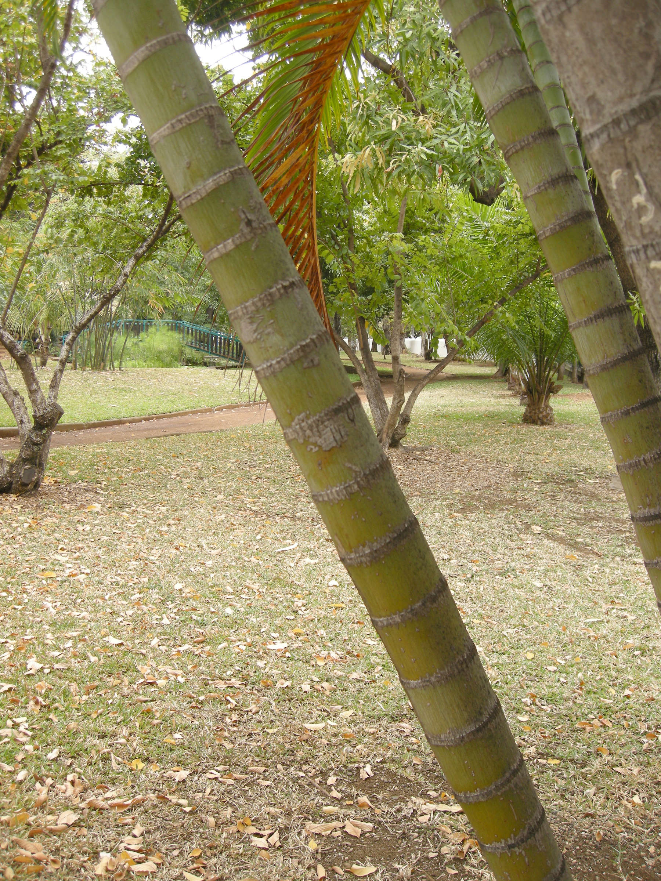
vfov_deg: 52.6
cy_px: 440
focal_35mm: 35
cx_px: 330
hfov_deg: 40.7
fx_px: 891
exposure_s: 1/97
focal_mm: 7.5
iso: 64
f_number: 3.8
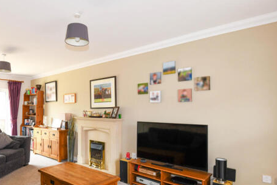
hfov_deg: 73.9
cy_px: 116
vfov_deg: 54.5
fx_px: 177
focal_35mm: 23
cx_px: 93
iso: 800
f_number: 6.3
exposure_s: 1/100
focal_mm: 16
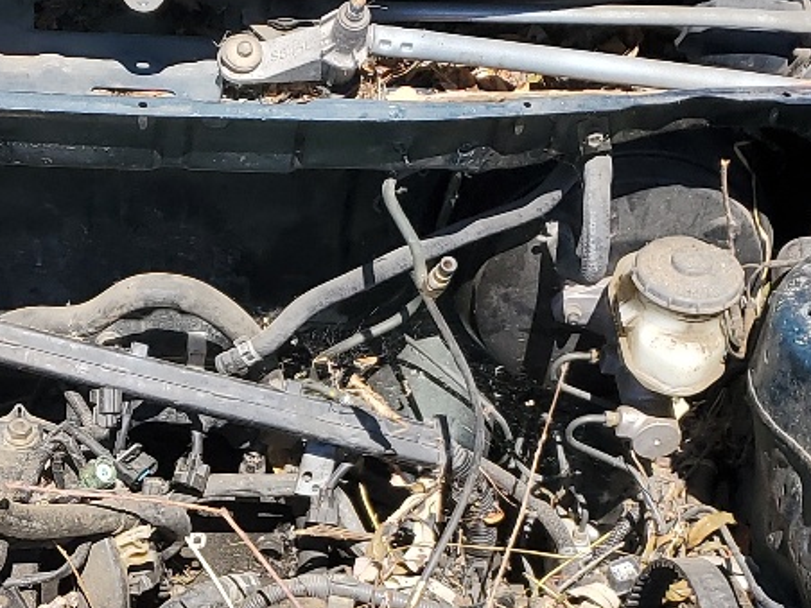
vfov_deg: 15.7
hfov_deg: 21.0
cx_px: 144
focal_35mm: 92
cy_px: 622
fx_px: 2155
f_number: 1.5
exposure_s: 1/2000
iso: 50
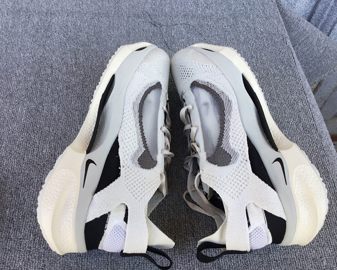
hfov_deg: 54.2
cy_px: 137
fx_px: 329
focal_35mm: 33
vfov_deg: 44.5
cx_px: 169
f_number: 2.4
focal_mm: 3.3
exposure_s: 1/125
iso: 25
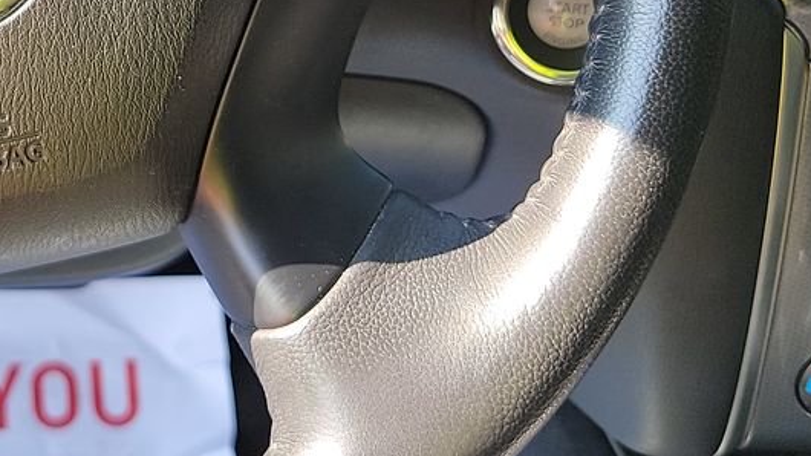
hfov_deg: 25.5
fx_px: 1699
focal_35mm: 79
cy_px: -70
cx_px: -2
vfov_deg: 14.8
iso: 70
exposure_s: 1/119
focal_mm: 6.7
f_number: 1.8
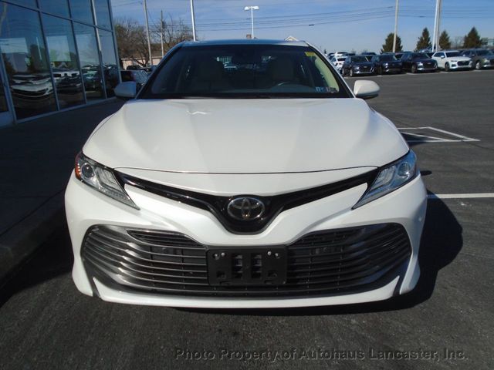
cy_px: 185
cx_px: 247
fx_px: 371
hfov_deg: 67.3
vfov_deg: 53.1
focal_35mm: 26
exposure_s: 1/400
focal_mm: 4.6
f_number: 8
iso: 100
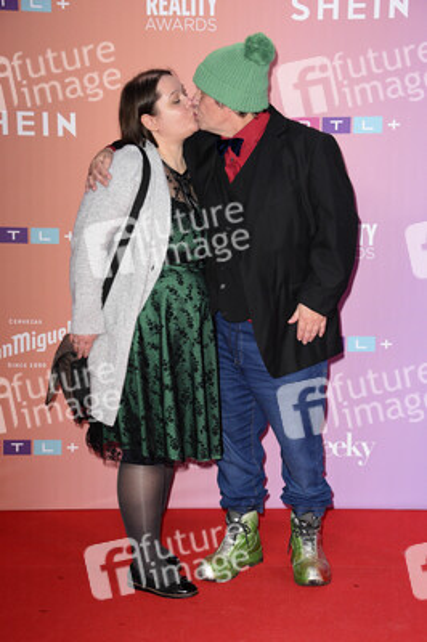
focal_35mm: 68
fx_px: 1212
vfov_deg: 29.7
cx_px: 214
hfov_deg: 20.0
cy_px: 321
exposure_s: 1/250
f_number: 5.6
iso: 2500
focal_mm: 68
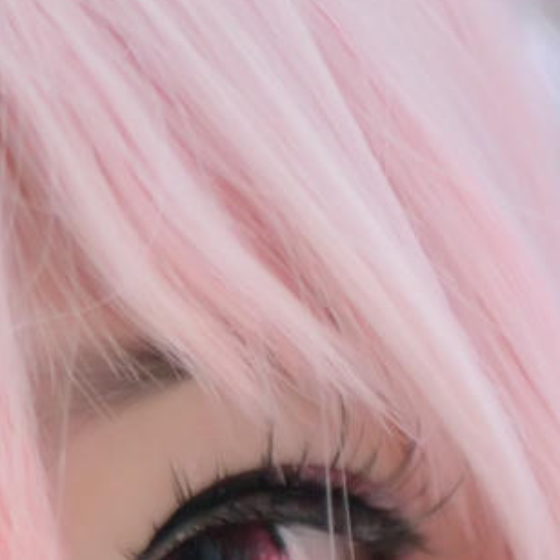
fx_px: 6497
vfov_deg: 4.8
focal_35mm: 355
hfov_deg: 4.9
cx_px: -262
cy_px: 1529
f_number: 1.4
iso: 400
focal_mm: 35
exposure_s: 1/200
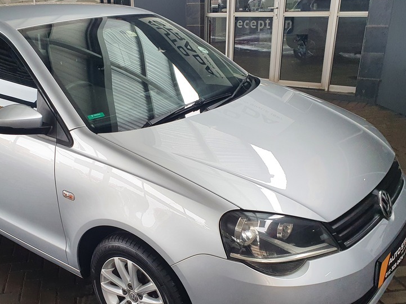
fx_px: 434
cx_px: 135
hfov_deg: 49.3
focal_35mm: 37
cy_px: 178
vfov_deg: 38.6
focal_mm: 4.32
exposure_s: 1/100
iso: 160
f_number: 2.4
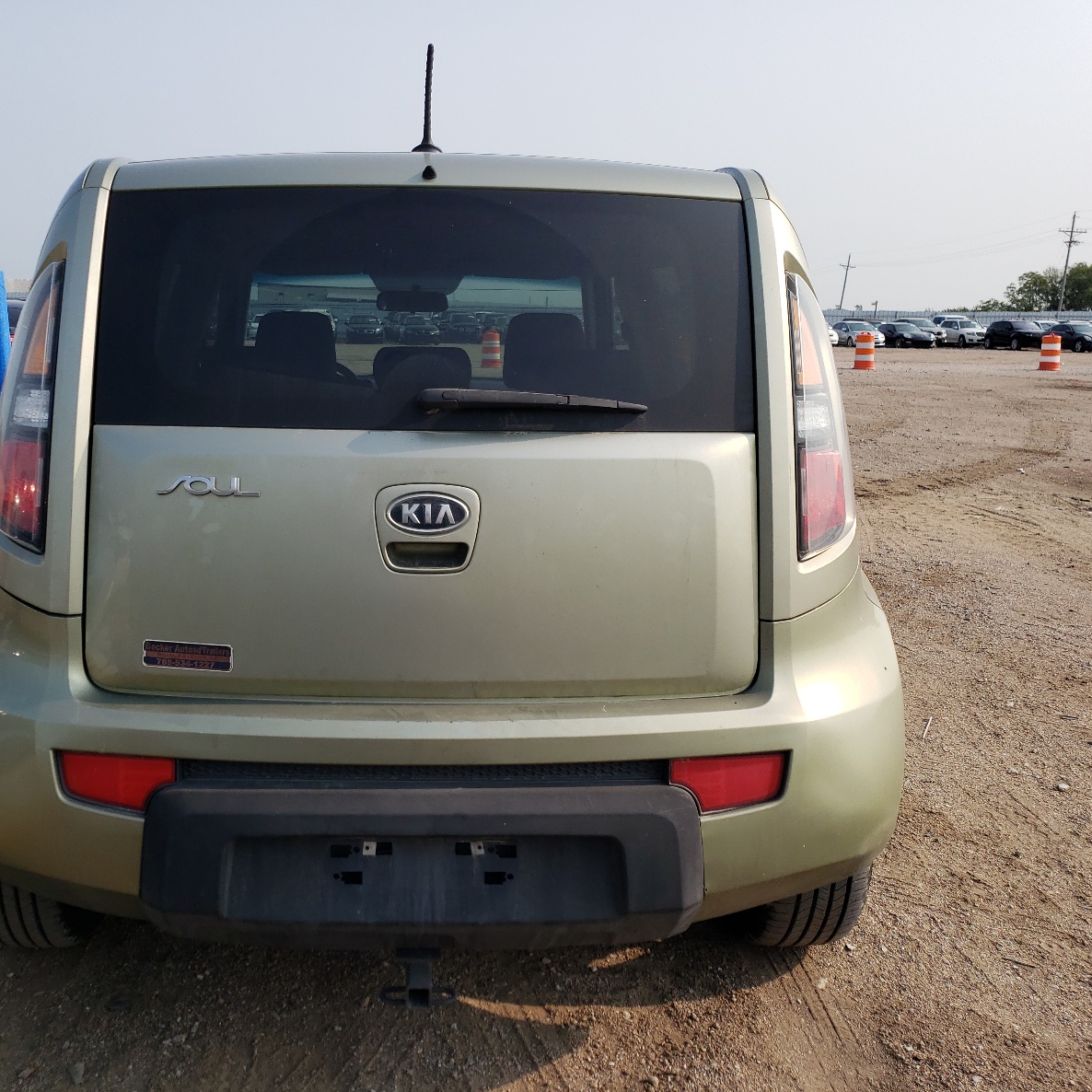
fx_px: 1106
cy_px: 546
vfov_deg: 52.5
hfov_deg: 52.1
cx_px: 426
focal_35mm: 31
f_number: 1.5
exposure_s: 1/3333
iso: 50
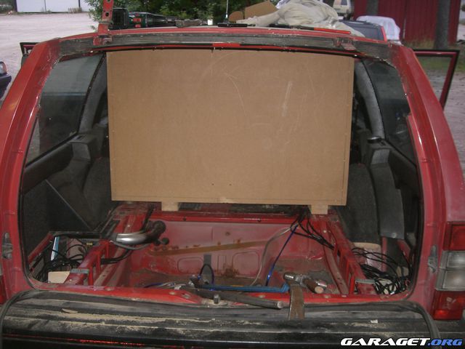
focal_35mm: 38
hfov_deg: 49.0
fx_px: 510
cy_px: 174
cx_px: 232
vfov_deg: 37.7
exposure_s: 1/60
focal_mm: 6.2
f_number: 2.7
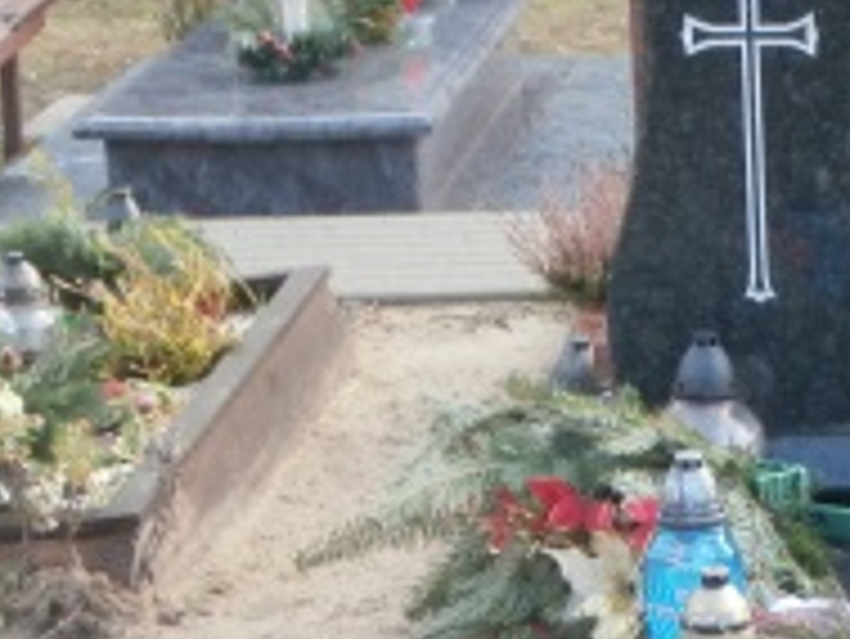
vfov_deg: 9.3
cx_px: 1079
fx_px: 3907
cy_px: 621
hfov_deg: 12.1
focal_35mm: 159
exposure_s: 1/50
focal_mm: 8.29
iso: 100
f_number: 4.2
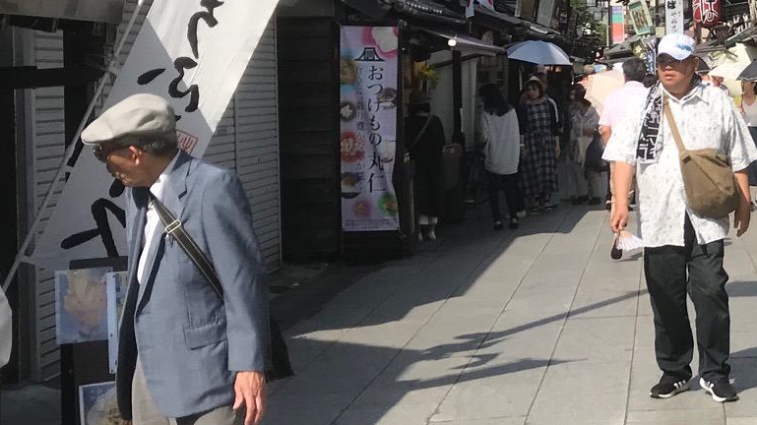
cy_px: 68
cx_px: 846
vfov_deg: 15.0
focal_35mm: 80
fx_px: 1605
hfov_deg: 24.6
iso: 20
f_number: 1.8
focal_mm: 3.99
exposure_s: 1/2740
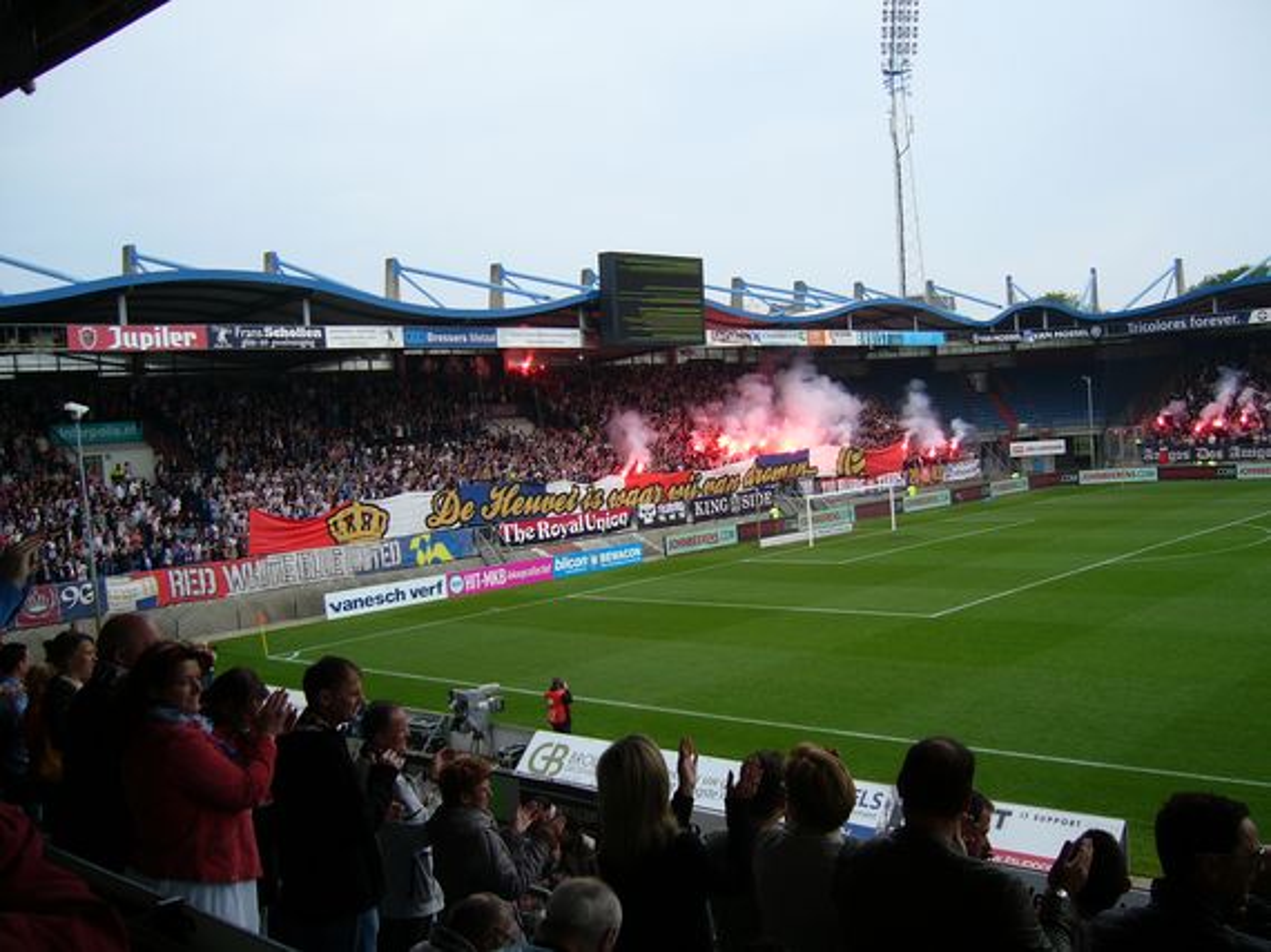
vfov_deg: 40.7
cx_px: 636
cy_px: 476
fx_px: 1285
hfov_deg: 52.6
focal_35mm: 35
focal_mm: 5.8
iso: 50
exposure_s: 1/500
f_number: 2.8
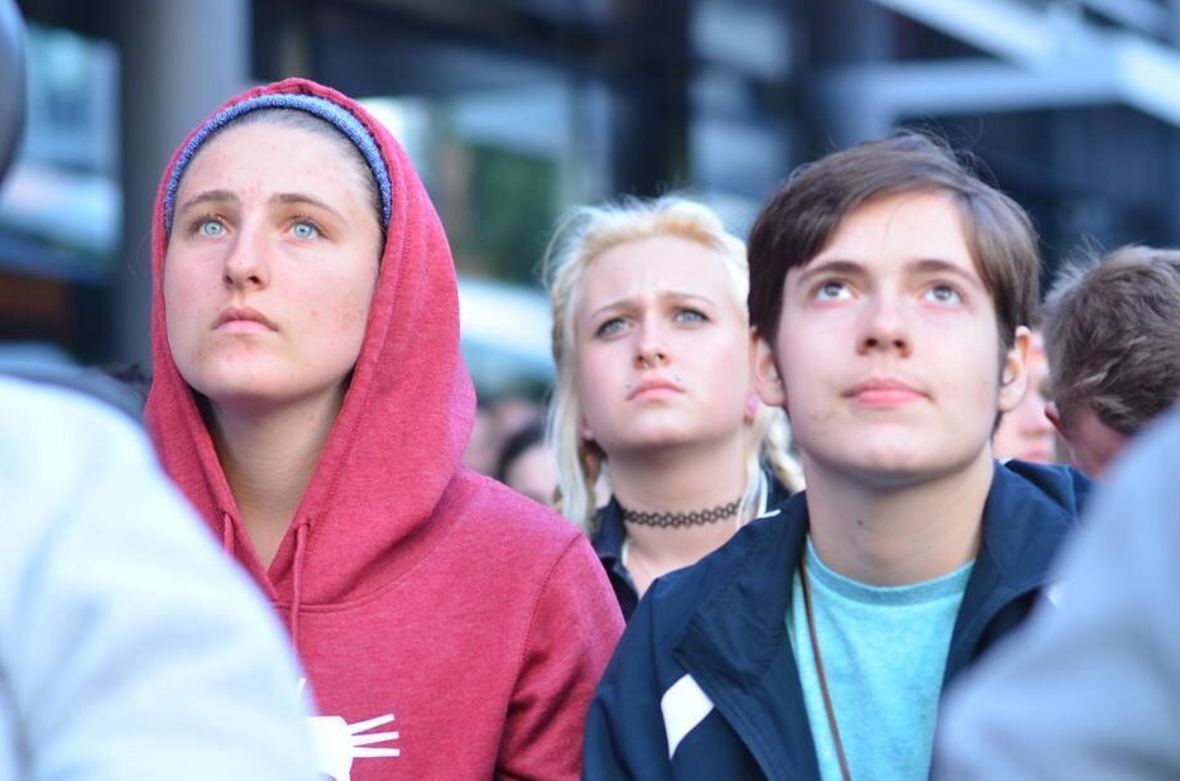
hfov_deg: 15.1
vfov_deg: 10.0
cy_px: 406
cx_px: 606
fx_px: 4465
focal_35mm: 137
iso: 640
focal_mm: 85
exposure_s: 1/100
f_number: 3.5
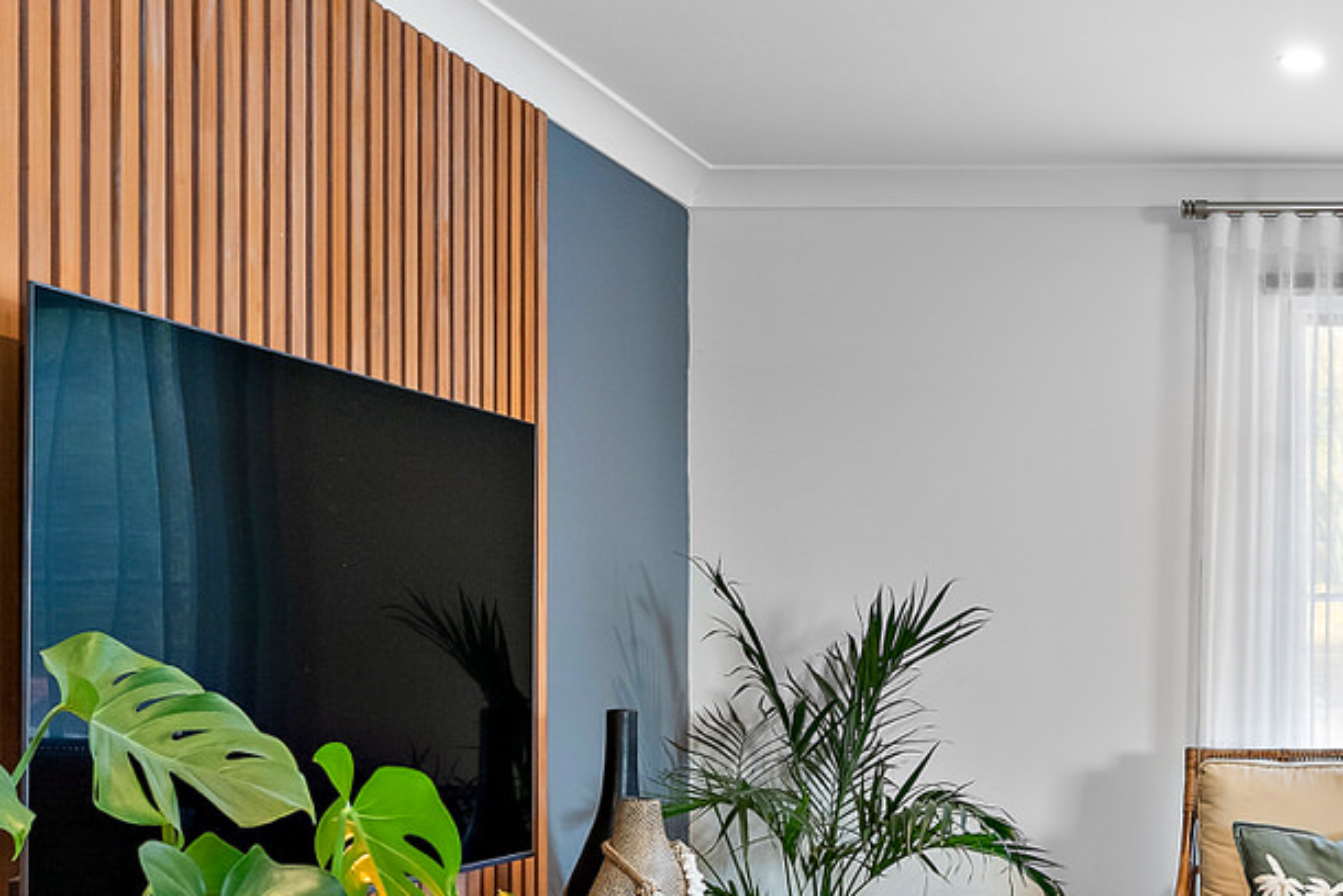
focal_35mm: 54
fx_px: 2015
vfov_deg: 24.8
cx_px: 1376
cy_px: 658
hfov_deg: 33.4
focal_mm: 22
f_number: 8
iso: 400
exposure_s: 1/3
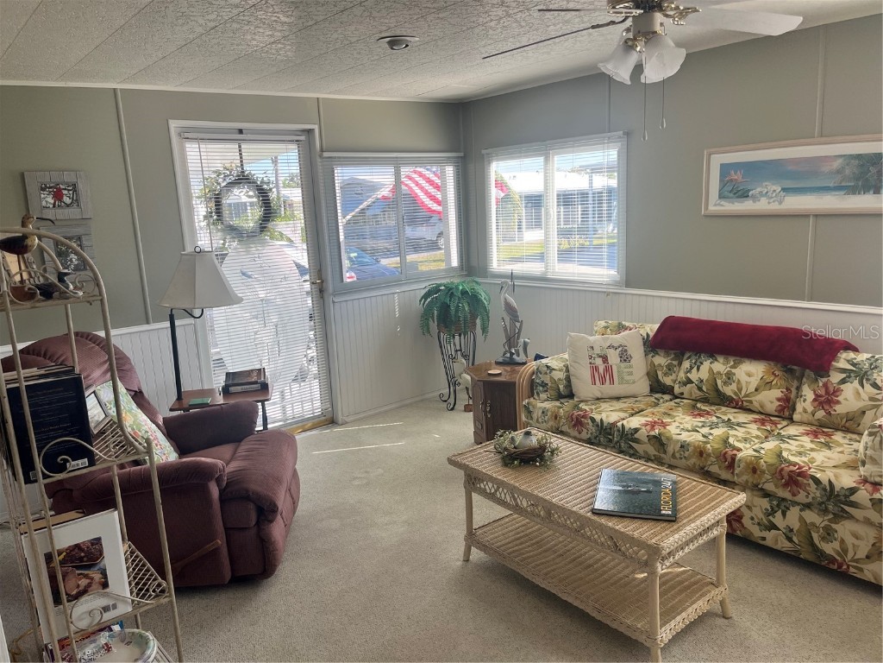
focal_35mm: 26
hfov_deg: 67.3
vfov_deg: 53.1
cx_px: 442
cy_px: 332
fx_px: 663
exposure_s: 1/390
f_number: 1.6
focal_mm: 5.1
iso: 50
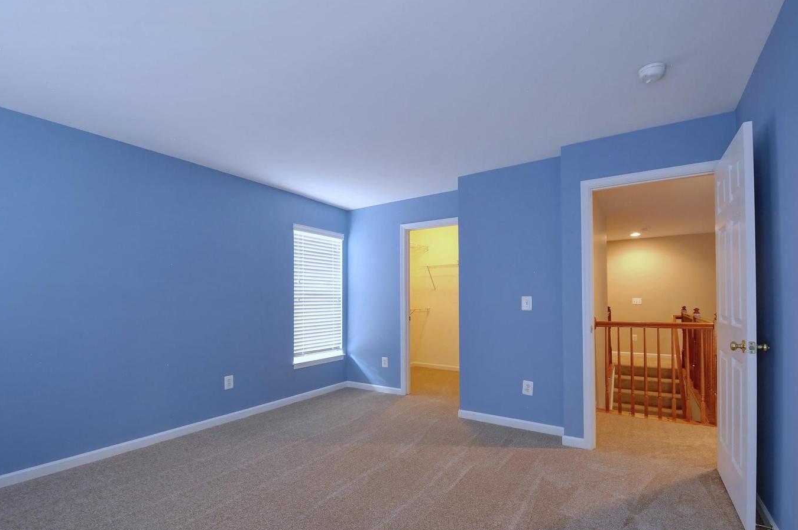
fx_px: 354
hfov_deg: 96.8
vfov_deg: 73.5
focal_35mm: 16
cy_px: 281
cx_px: 391
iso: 800
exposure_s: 1/2.5
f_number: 8
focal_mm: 10
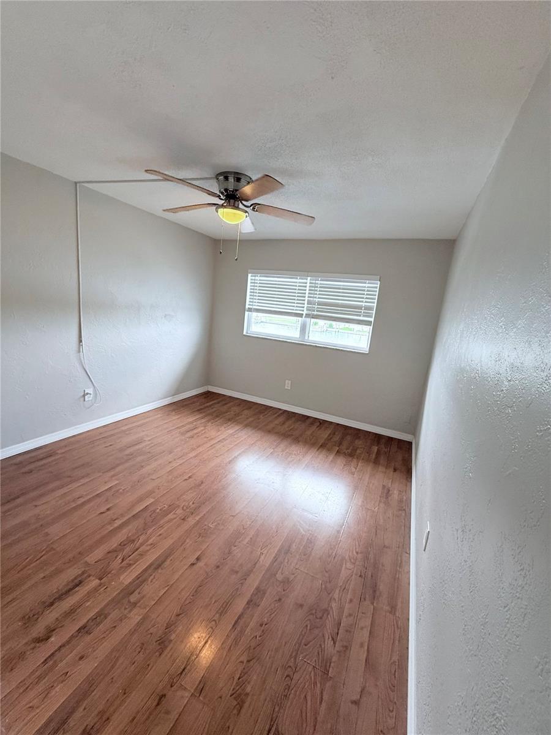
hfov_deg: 85.7
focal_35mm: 14
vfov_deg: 102.1
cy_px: 368
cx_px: 276
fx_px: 297
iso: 200
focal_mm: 2.22
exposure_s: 1/120
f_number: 2.2
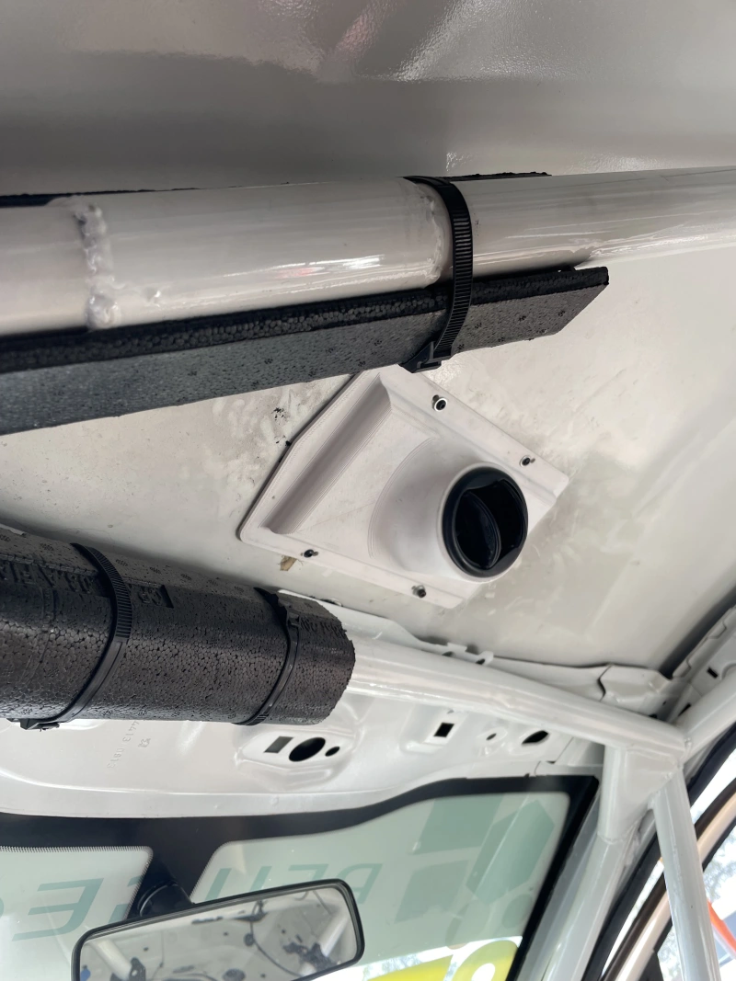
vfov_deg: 67.3
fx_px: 737
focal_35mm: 26
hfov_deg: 53.1
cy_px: 490
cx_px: 368
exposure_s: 1/139
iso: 32
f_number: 1.6
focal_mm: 4.2
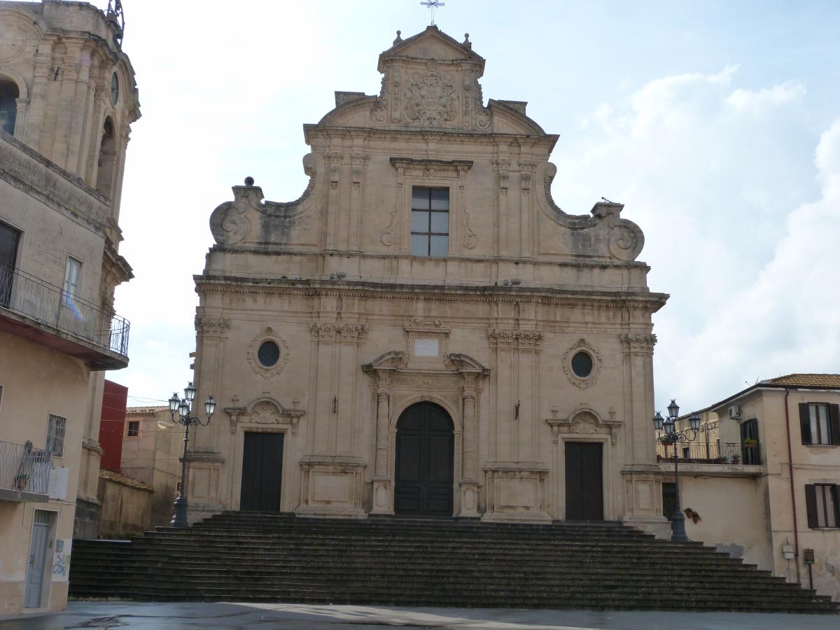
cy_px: 315
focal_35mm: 39
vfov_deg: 36.8
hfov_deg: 47.9
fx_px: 946
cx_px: 420
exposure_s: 1/400
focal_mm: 7
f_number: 5.6
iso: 125
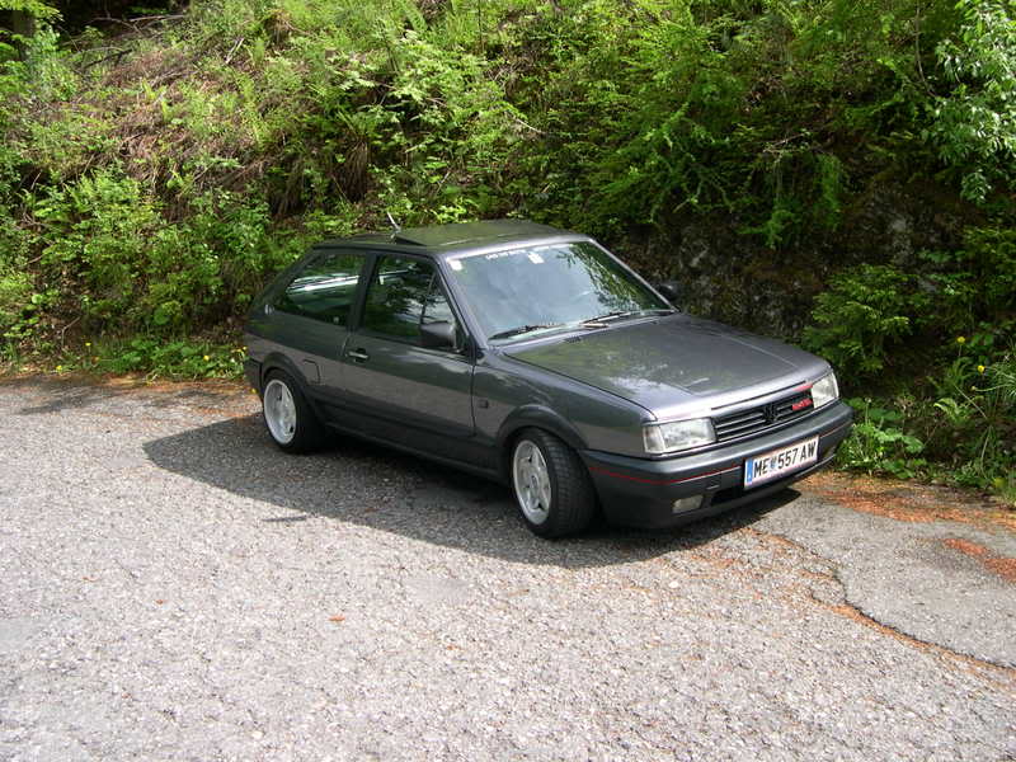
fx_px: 1115
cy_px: 381
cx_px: 508
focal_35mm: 38
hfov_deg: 49.0
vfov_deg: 37.7
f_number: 2.8
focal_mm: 8
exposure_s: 1/542
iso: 100
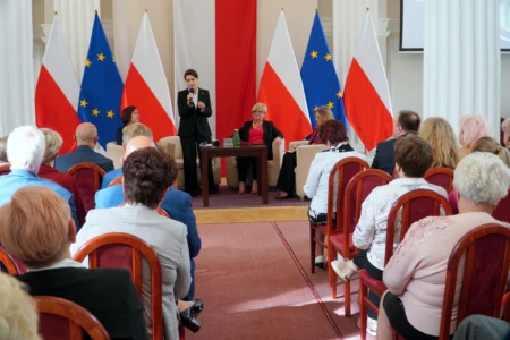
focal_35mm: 42
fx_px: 595
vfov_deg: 31.9
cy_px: 170
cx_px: 255
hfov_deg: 46.4
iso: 640
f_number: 4
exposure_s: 1/160
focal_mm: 28
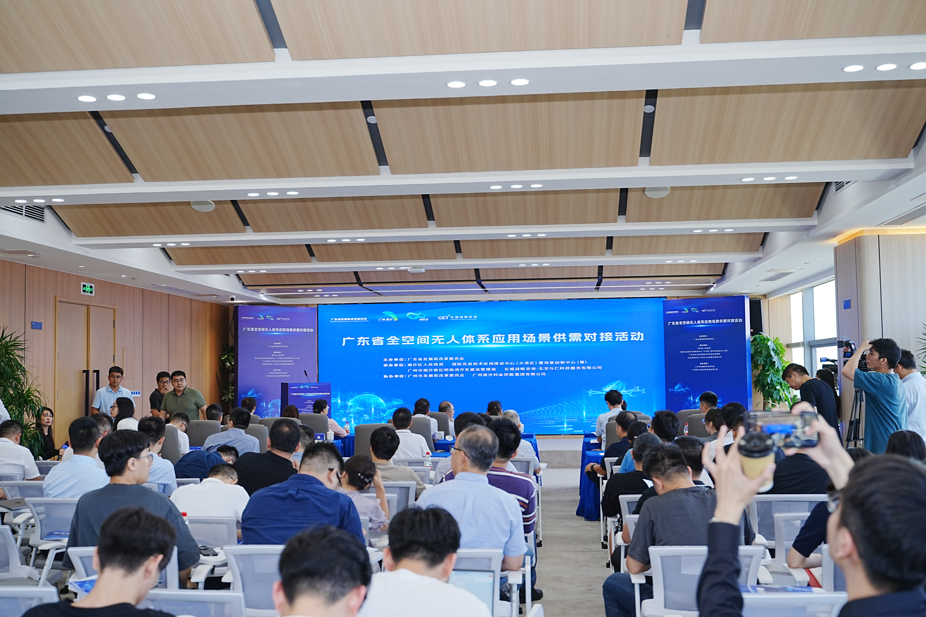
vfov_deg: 33.4
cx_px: 463
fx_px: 1029
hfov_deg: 48.5
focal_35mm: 40
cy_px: 308
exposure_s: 1/125
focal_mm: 40
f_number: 4
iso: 200
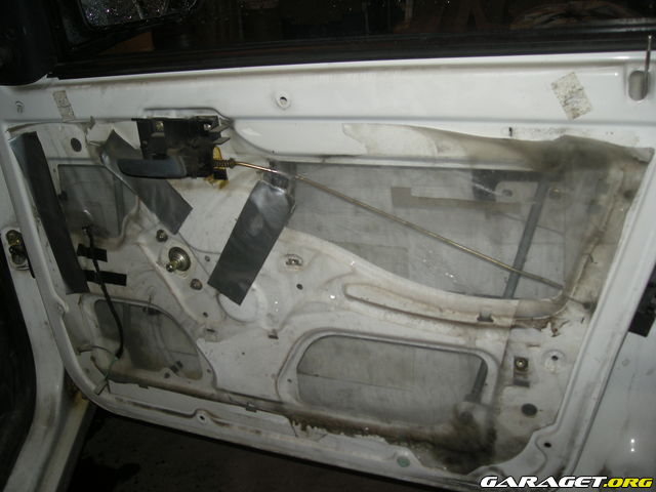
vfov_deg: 40.7
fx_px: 663
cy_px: 246
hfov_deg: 52.6
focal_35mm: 35
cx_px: 328
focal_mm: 5.7
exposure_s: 1/60
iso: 50
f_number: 2.8
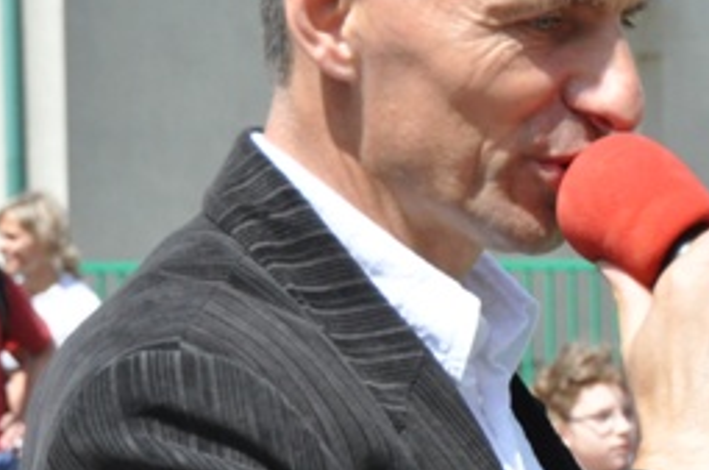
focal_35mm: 160
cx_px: 1073
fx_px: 3145
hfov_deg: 12.2
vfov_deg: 8.5
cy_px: 413
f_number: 4.5
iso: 1000
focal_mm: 34
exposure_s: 1/4000
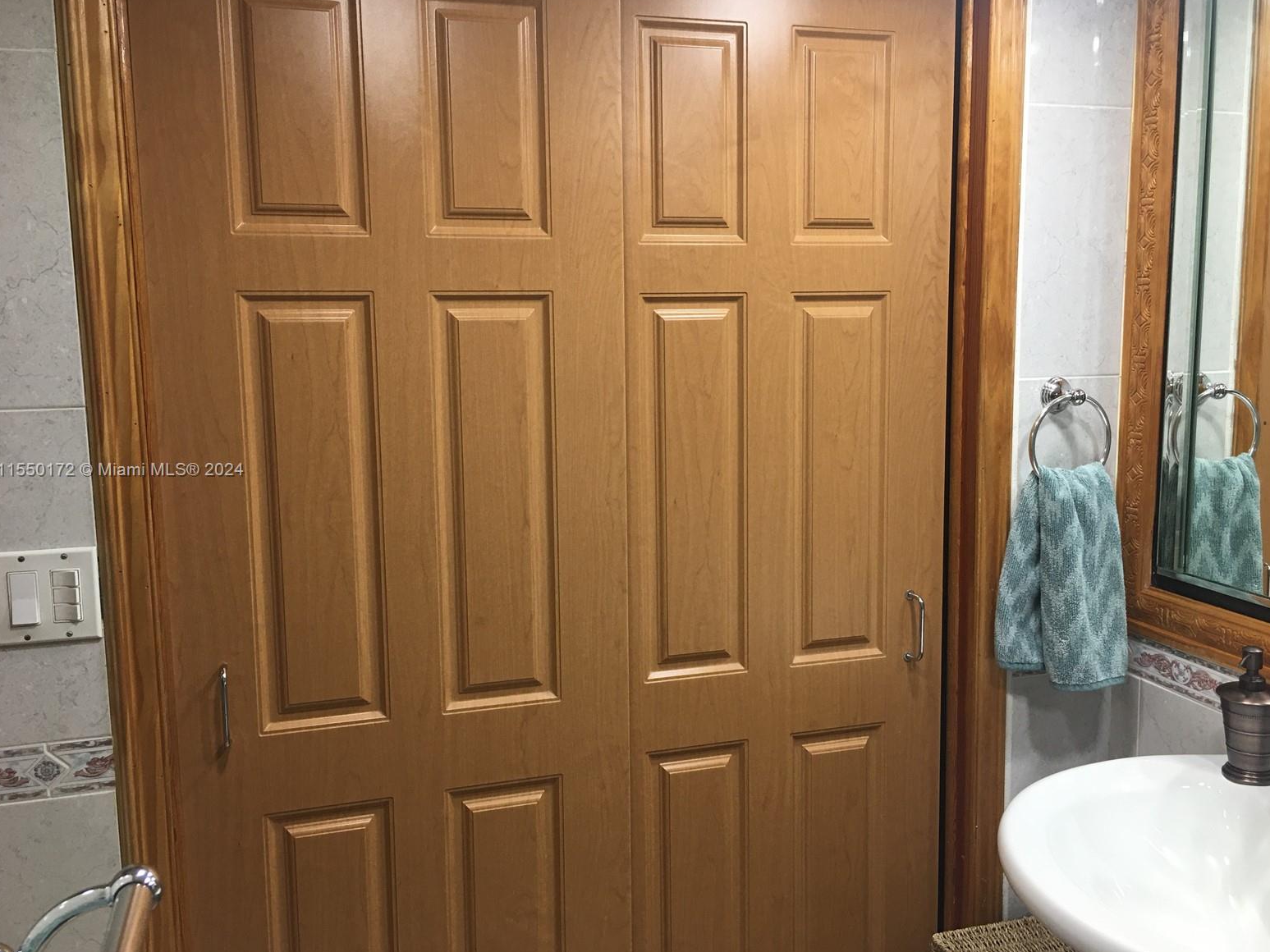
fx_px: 1101
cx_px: 638
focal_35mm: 30
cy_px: 471
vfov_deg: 46.8
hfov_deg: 60.0
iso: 32
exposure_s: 1/30
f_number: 2.2
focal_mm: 4.15
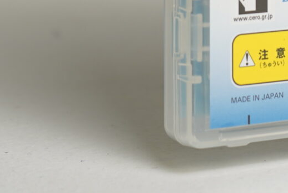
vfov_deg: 5.6
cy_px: -265
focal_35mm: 237
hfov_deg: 8.5
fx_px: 1897
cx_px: 426
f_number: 4.5
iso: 160
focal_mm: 48
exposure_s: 1/60
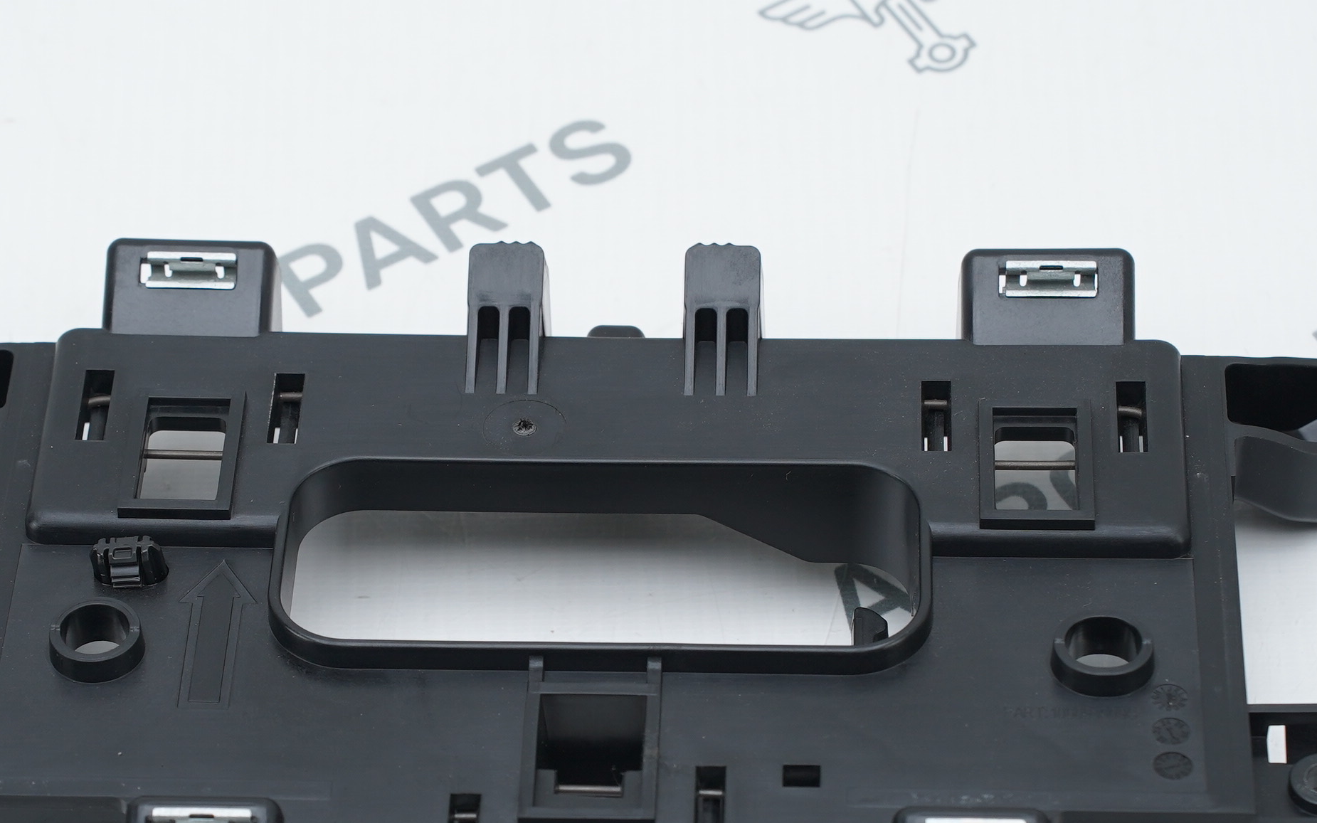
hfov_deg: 14.6
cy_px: 569
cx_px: 565
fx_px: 5133
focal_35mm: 143
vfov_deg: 9.2
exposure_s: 1/160
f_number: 6.3
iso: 500
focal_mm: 66
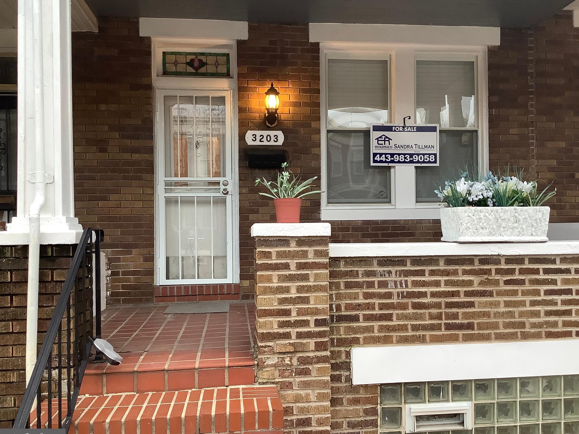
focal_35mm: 33
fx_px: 552
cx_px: 299
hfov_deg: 55.3
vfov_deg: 42.9
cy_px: 222
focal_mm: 3.3
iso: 100
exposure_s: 1/60
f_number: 2.4
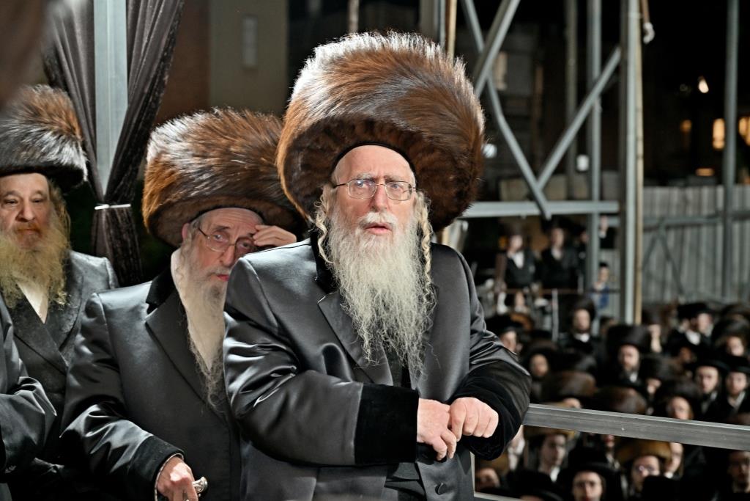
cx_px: 375
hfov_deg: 31.9
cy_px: 250
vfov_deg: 21.6
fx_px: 1313
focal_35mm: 63
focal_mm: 63
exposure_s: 1/100
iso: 500
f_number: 4
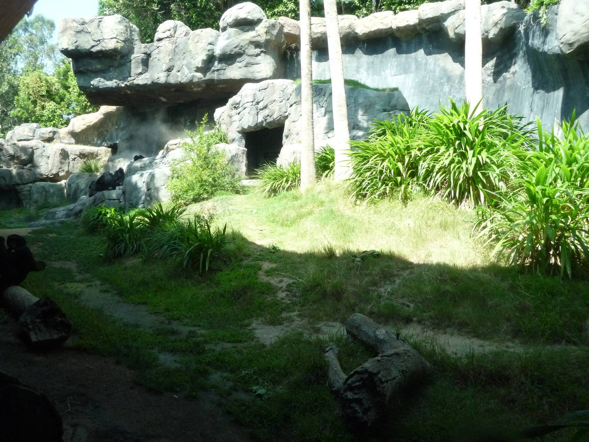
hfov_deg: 50.1
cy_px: 218
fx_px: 630
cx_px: 291
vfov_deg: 38.7
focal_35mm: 37
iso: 400
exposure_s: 1/500
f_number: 3.7
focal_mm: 6
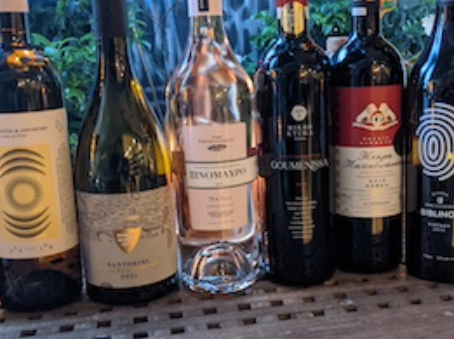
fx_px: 602
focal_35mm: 46
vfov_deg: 31.4
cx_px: 261
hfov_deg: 41.2
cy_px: 176
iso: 671
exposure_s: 1/16.7
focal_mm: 4.38
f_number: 1.73
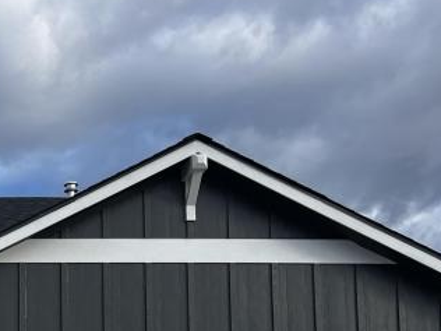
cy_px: 416
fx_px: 1006
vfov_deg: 17.6
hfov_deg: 22.8
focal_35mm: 79
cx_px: -81
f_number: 1.5
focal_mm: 5.7
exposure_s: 1/1698
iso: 50
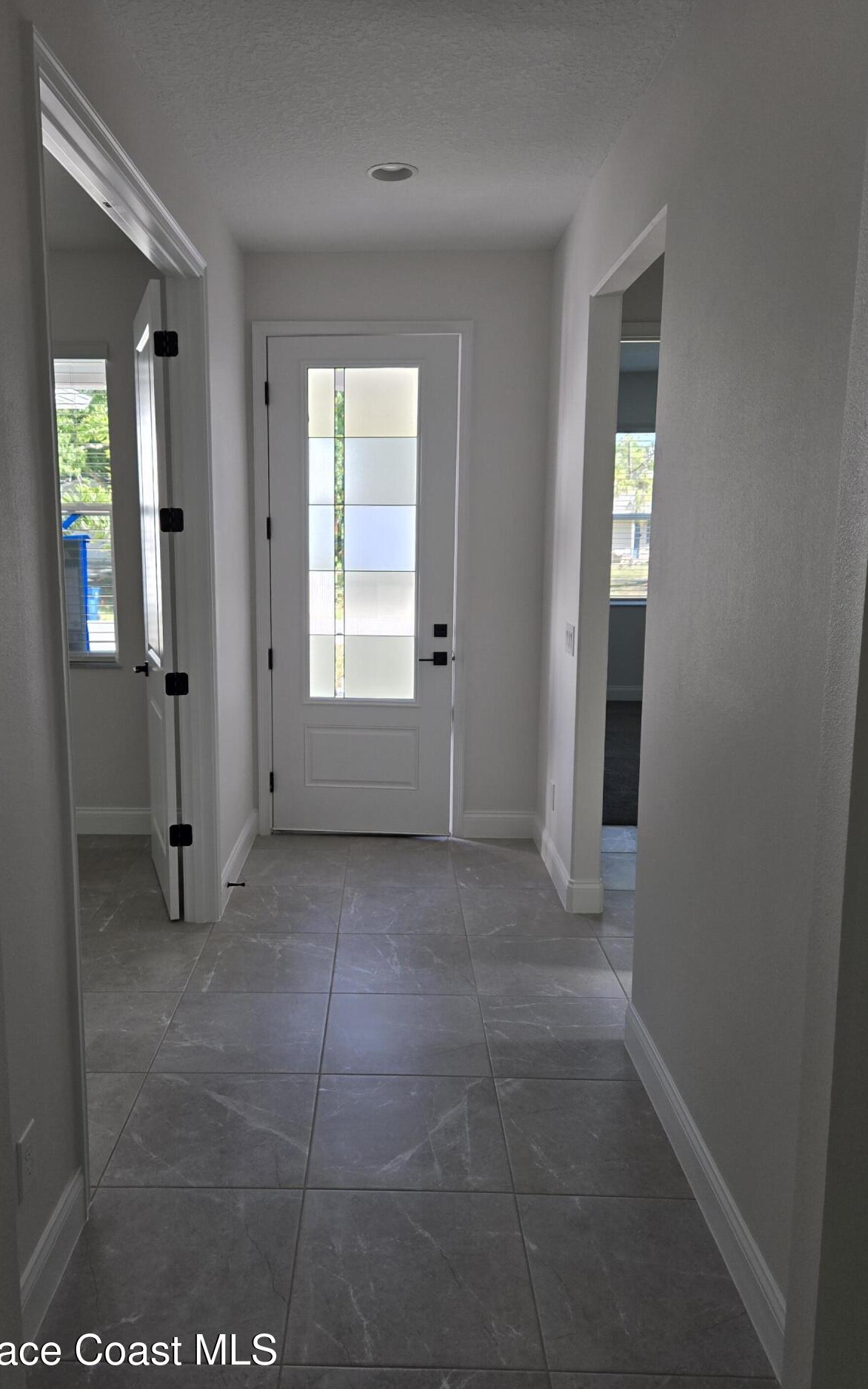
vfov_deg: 70.4
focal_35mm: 26
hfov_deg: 47.4
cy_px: 677
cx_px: 361
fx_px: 984
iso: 40
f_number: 1.8
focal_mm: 5.4
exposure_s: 1/180
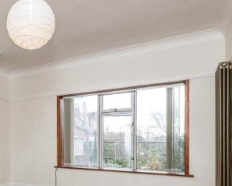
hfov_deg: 48.3
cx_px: 22
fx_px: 227
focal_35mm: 33
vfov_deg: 41.9
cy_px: 159
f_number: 8
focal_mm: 16
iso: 320
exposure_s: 1/100
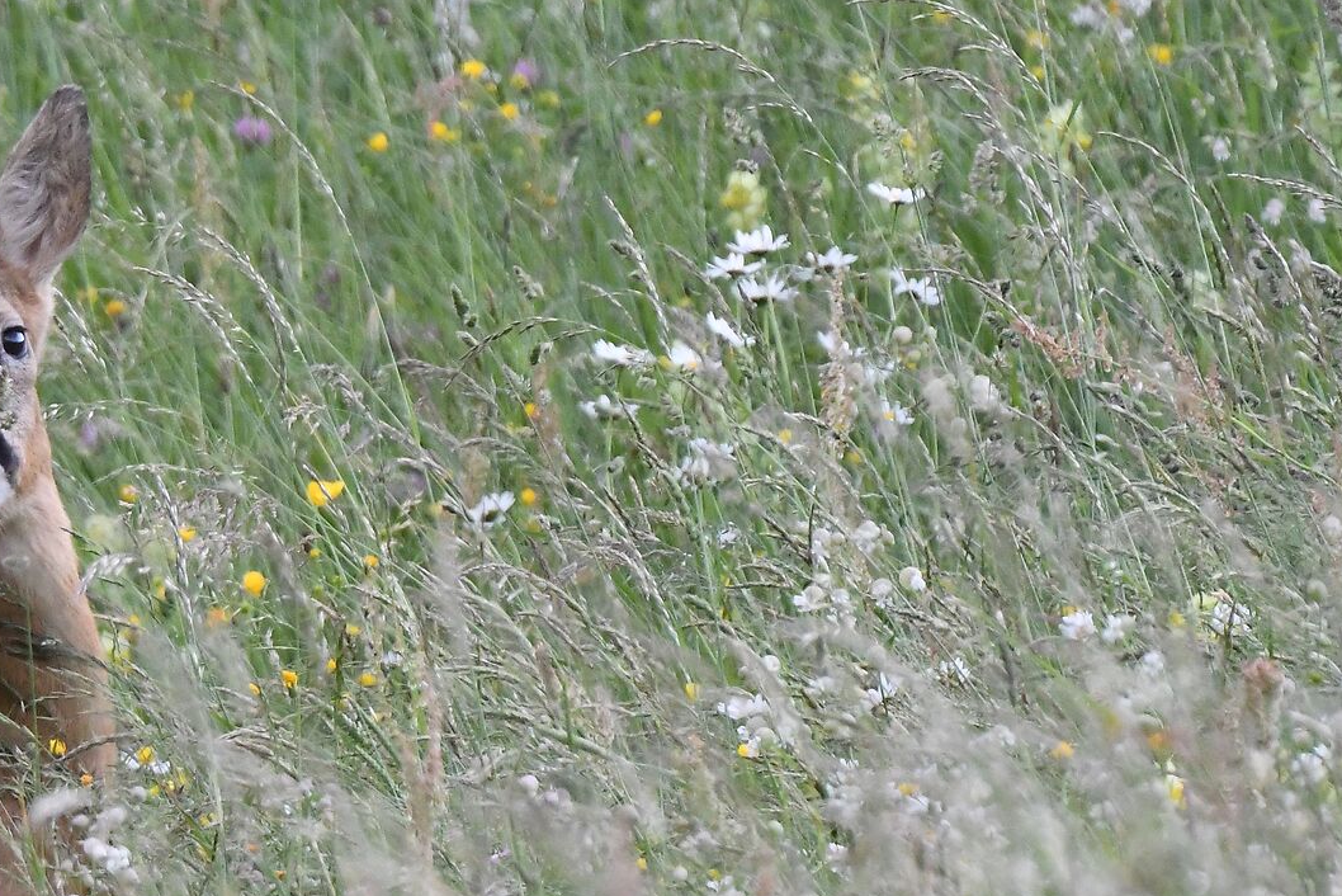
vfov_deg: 0.6
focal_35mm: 2381
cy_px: 404
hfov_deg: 0.9
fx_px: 88777
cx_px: -136
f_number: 8
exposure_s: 1/1000
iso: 4000
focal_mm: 700
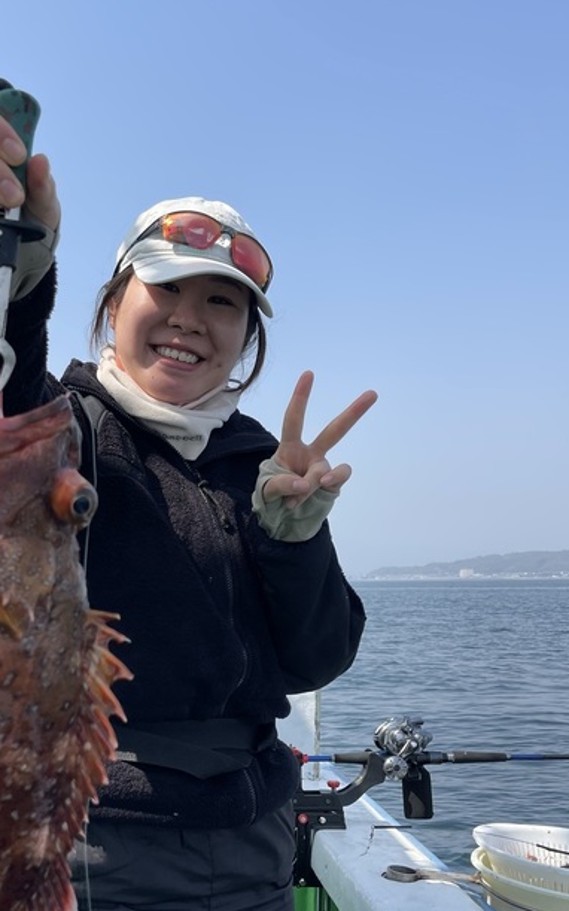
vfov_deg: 52.4
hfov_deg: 33.7
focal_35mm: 37
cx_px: 139
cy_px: 549
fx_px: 918
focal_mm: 5.1
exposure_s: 1/2049
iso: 32
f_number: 1.6
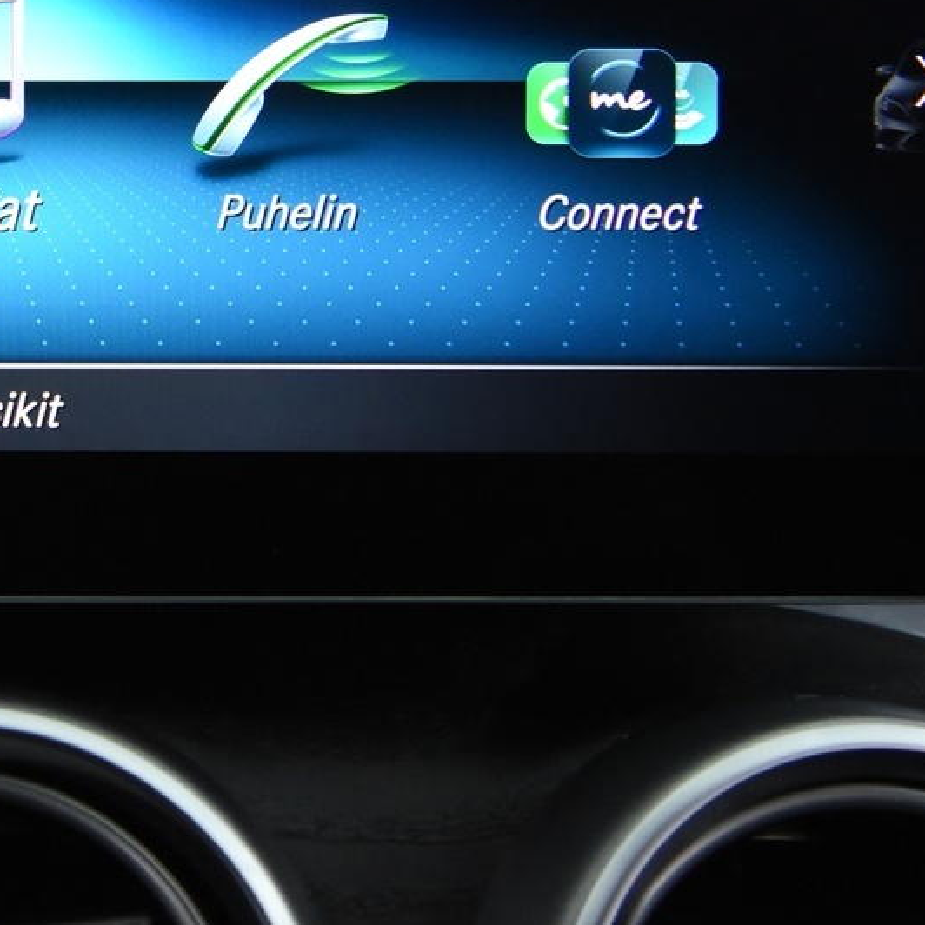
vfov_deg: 14.5
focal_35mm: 119
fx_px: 3598
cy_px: 50
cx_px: -63
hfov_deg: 14.4
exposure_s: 1/80
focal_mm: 46
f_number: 4
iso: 4000
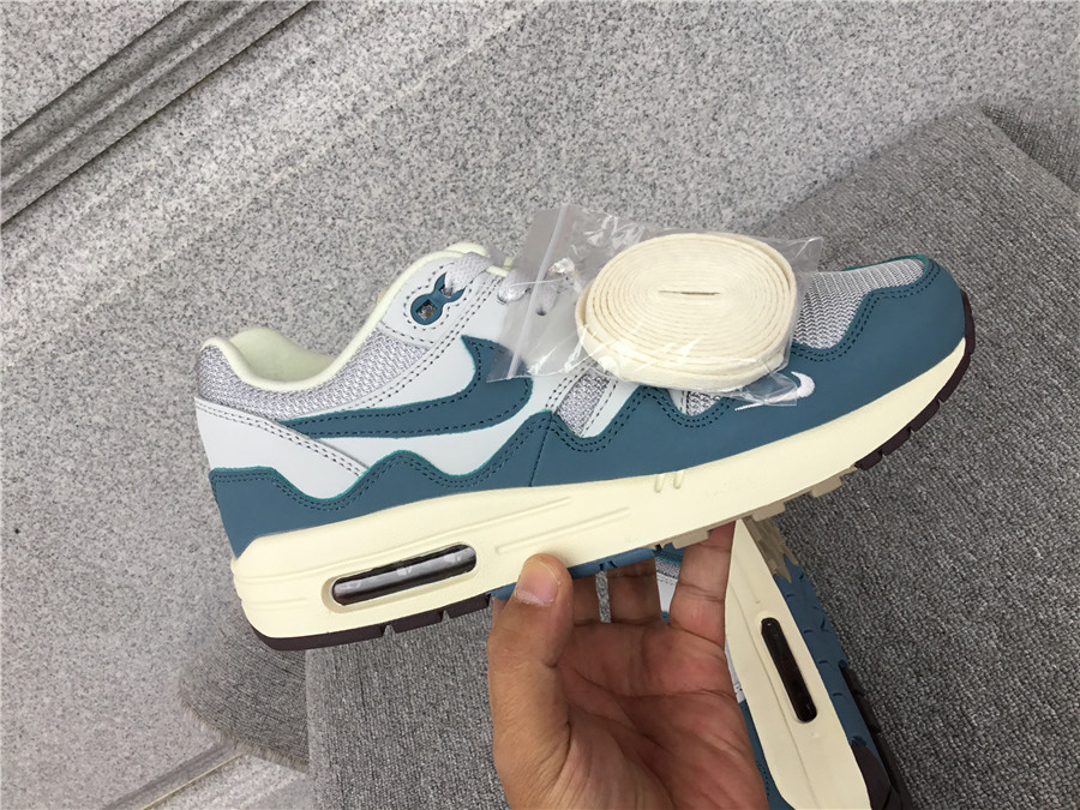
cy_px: 405
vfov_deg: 45.4
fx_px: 967
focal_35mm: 31
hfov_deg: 58.4
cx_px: 540
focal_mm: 3.3
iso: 32
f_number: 2.4
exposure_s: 1/100
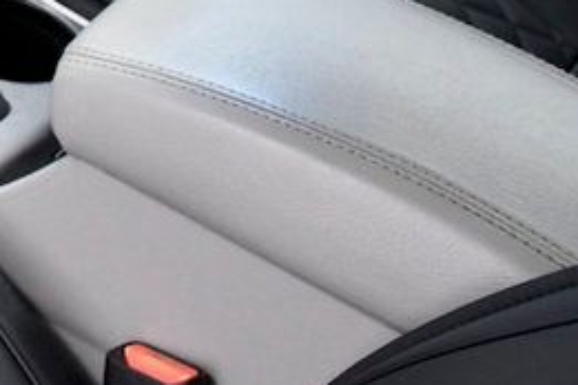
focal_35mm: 106
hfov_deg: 16.1
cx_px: -478
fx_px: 1702
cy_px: -315
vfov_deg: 11.9
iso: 2500
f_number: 5.6
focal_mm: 18
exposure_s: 1/125
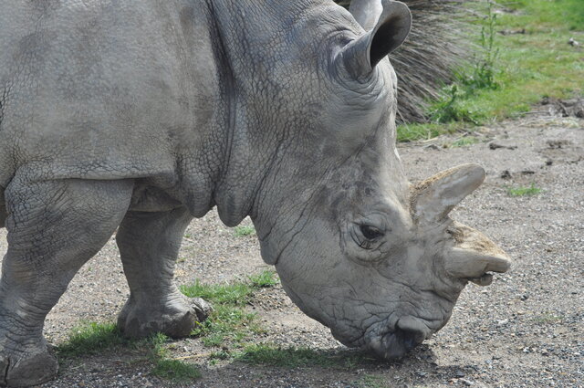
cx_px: 292
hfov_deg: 19.5
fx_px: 1701
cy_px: 194
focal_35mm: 105
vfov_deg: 13.0
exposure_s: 1/500
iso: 320
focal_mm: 70
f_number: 5.6
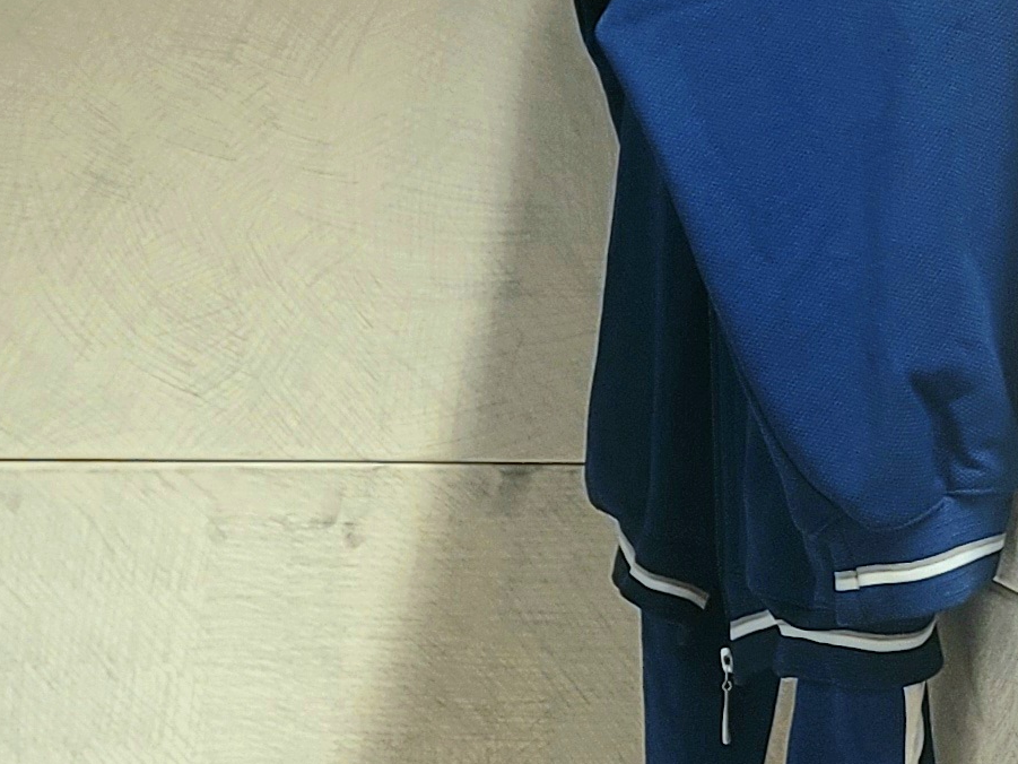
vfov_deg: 13.3
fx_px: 3265
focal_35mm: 111
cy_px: 480
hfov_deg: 17.5
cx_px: 145
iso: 200
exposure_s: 1/40
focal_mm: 7
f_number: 1.8
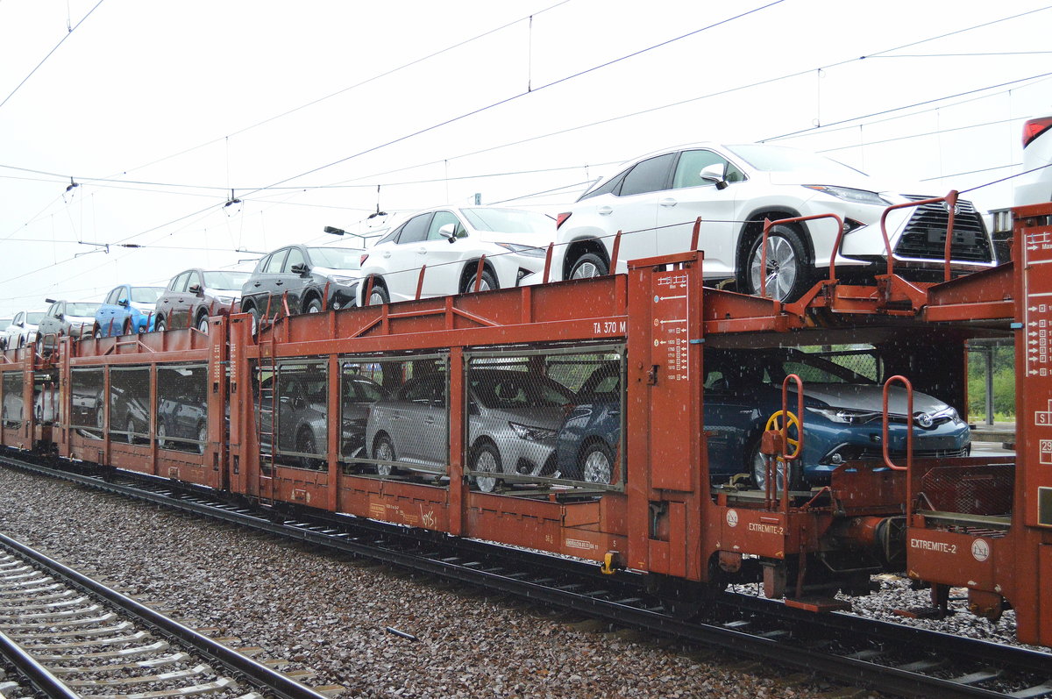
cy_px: 350
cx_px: 526
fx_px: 1313
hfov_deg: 43.7
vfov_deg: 29.8
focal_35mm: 45
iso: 1600
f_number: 4.5
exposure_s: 1/500
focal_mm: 30
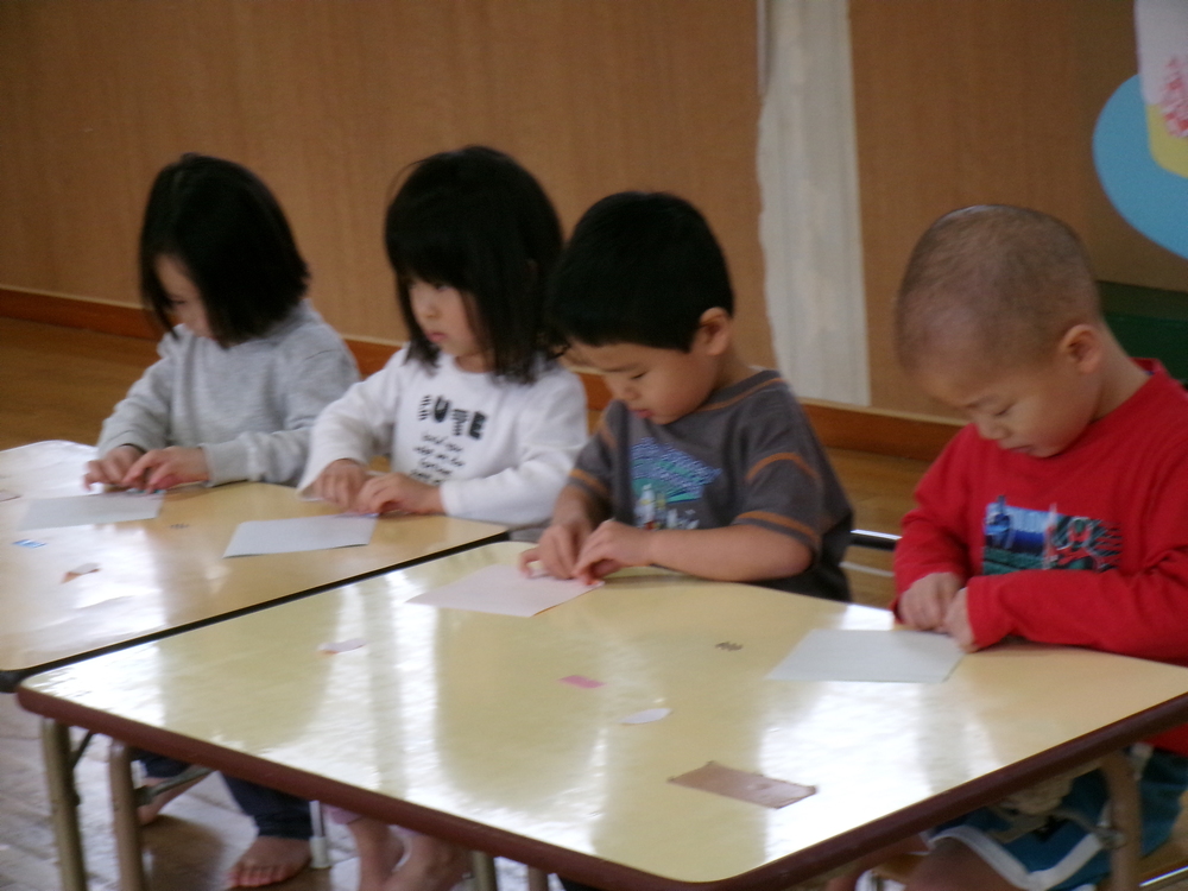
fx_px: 3260
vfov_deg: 15.6
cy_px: 446
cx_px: 594
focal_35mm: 95
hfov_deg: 20.7
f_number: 5.8
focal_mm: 16.9
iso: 400
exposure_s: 1/56
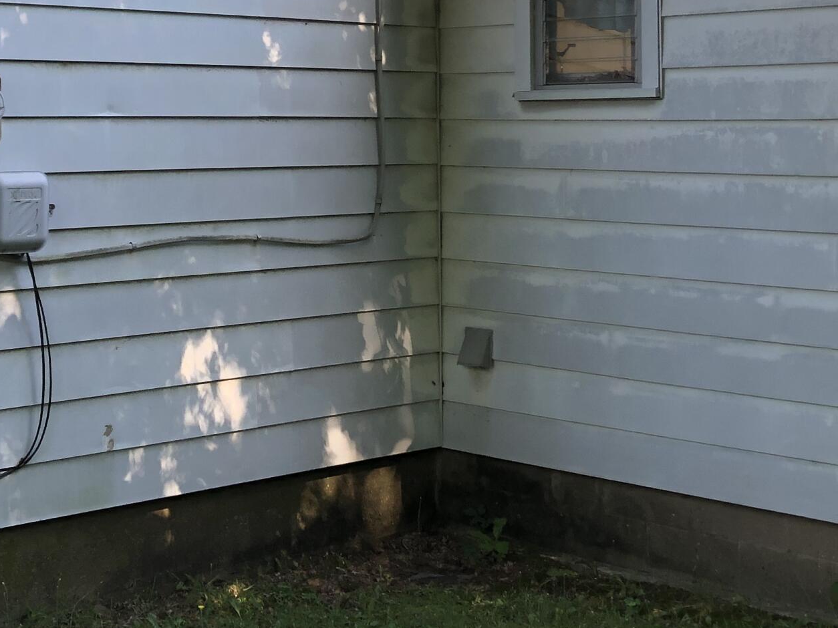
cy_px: -3
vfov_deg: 21.2
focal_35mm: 67
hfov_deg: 28.5
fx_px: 1622
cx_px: 204
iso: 25
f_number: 1.8
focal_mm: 3.99
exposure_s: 1/120
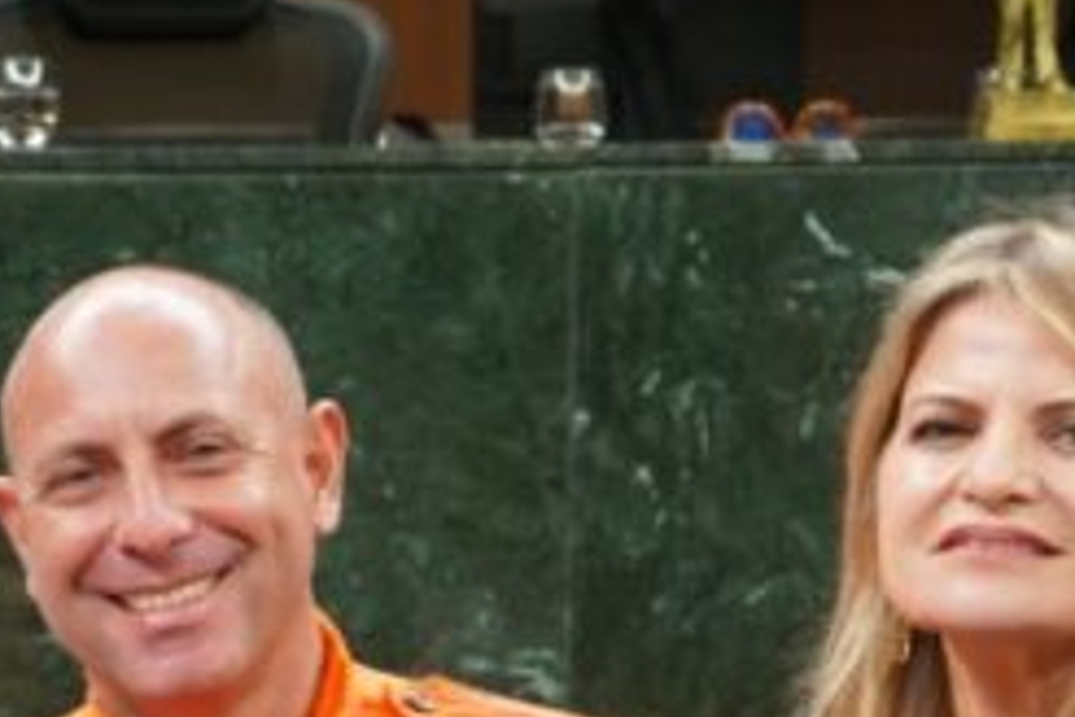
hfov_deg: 11.9
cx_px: -240
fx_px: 5016
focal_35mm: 168
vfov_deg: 8.1
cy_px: 962
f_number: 5
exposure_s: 1/200
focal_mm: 46
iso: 1600
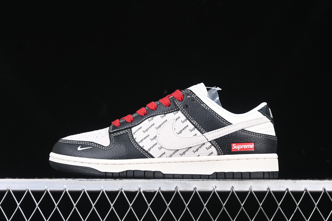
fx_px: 692
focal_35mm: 75
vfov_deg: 18.2
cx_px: 166
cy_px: 110
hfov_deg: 27.0
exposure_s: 1/60
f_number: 6.3
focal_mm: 50
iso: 160
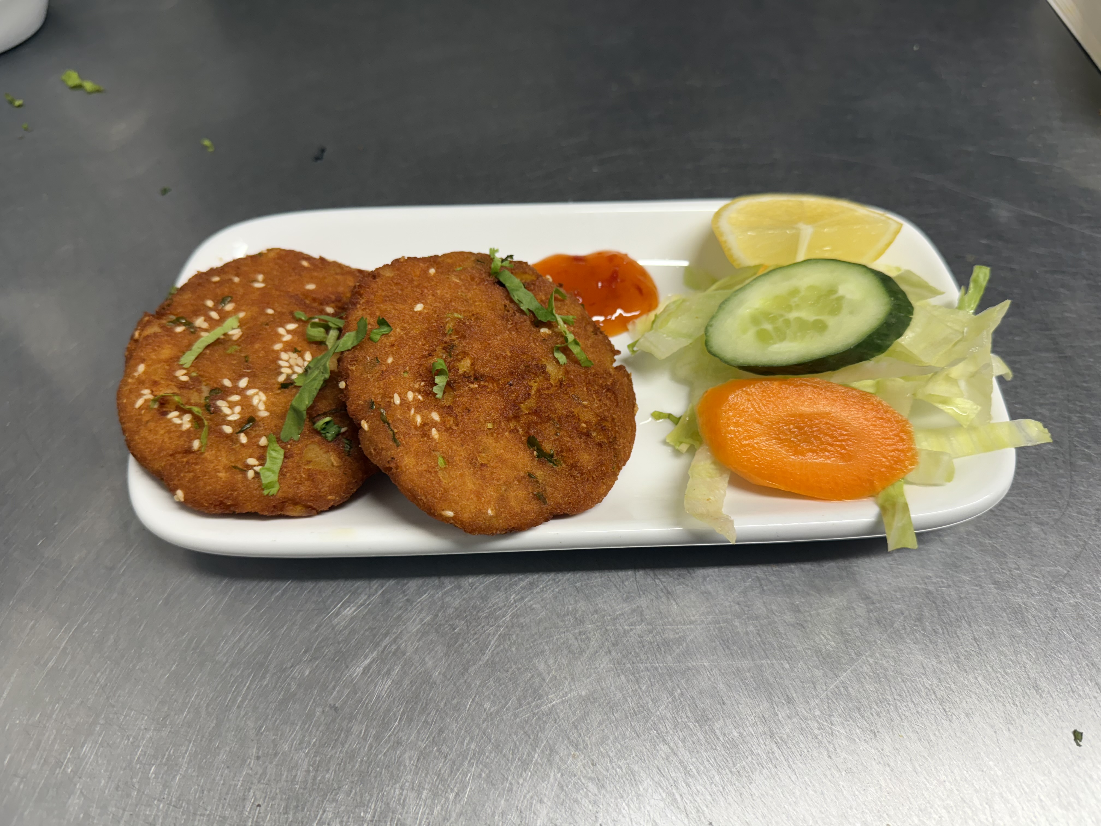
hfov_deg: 71.6
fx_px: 763
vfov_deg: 56.8
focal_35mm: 24
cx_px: 550
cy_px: 413
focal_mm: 6.76
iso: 100
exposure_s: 1/100
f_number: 1.78
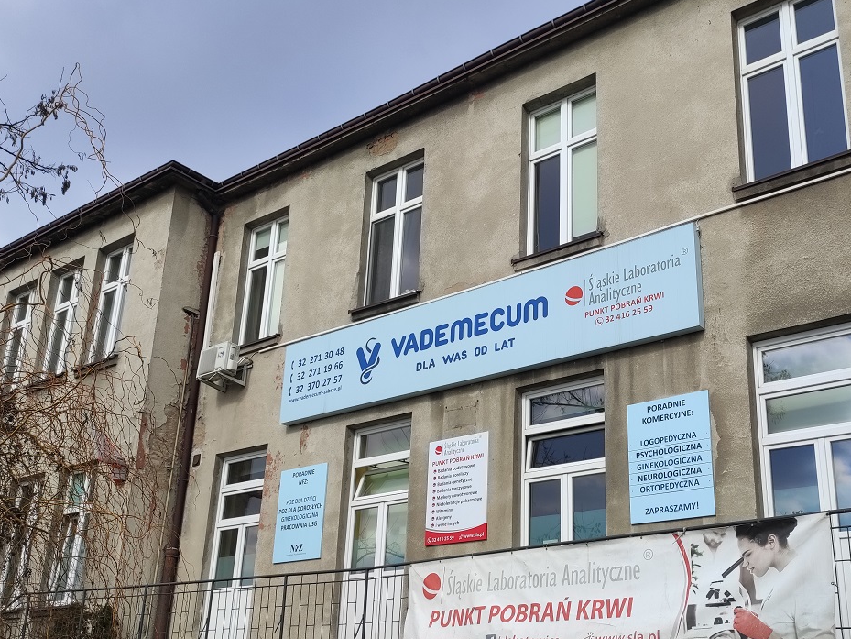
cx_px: 527
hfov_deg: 52.1
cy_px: 413
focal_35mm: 35
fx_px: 861
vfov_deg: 40.3
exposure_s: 1/1120
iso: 50
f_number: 1.89
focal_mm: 5.43
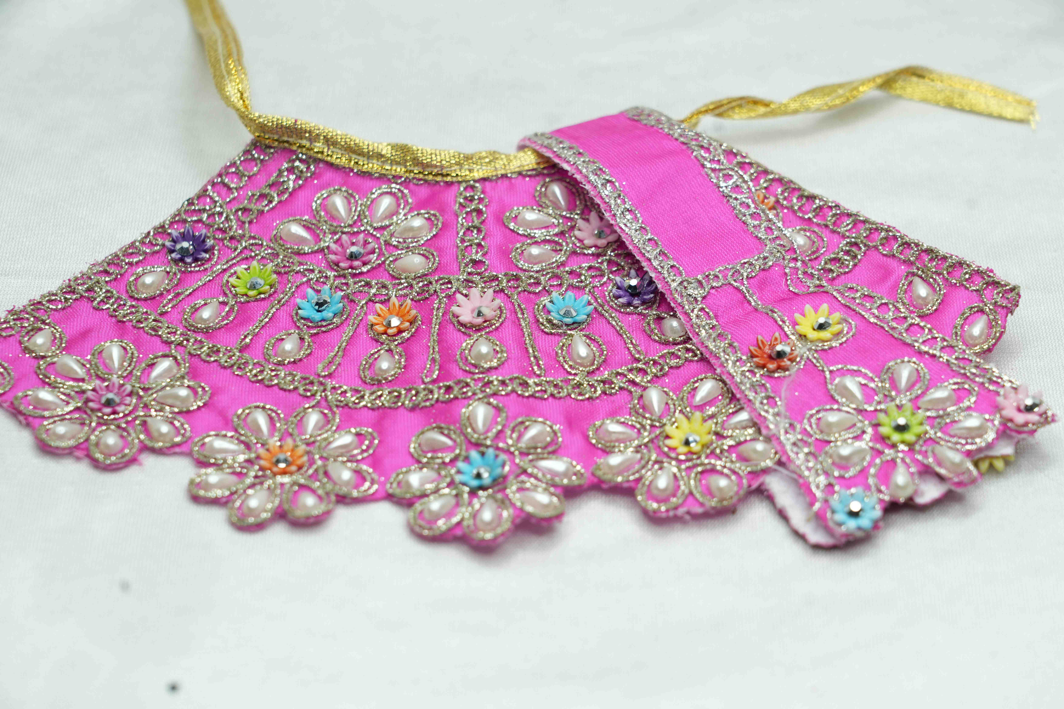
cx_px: 532
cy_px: 354
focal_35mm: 105
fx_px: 3103
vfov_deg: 13.0
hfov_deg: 19.5
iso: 250
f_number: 7.1
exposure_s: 1/50
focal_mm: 105
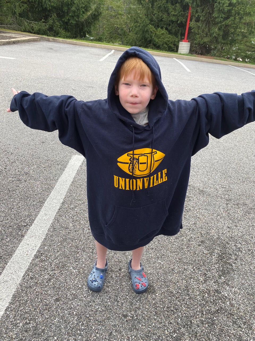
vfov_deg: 67.3
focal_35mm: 26
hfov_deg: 53.1
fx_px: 255
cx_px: 128
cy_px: 170
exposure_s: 1/209
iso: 32
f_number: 1.8
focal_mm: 4.25
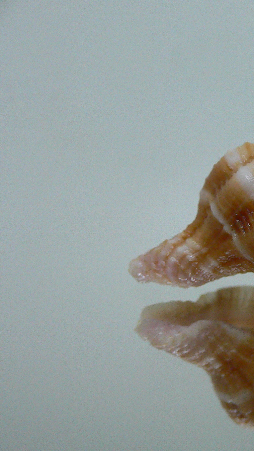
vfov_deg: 36.6
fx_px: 682
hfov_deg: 19.9
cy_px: 243
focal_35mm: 57
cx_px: 298
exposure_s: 1/60
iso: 200
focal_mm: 4.6
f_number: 2.8
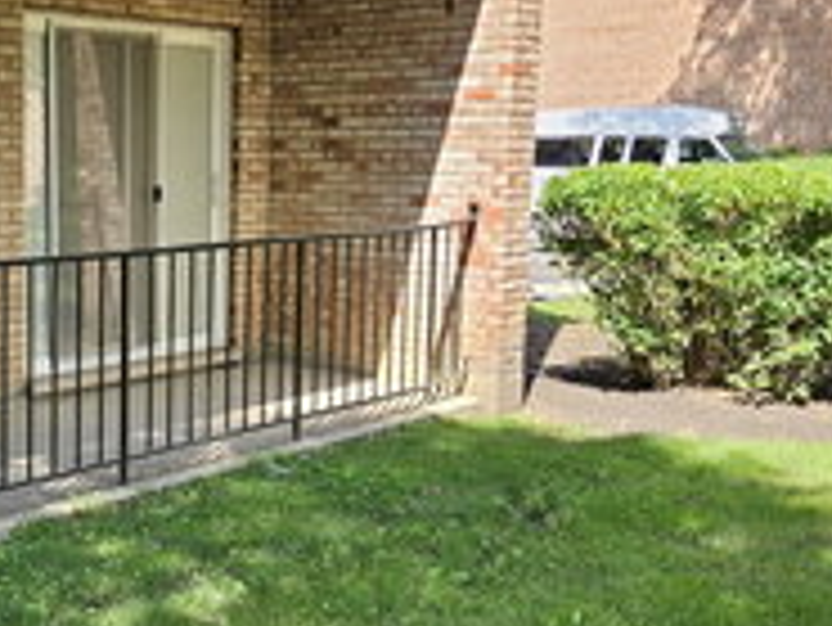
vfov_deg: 27.6
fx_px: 1275
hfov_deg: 34.4
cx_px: 106
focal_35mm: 53
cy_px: 315
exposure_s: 1/326
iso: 25
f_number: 1.8
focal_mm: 5.4
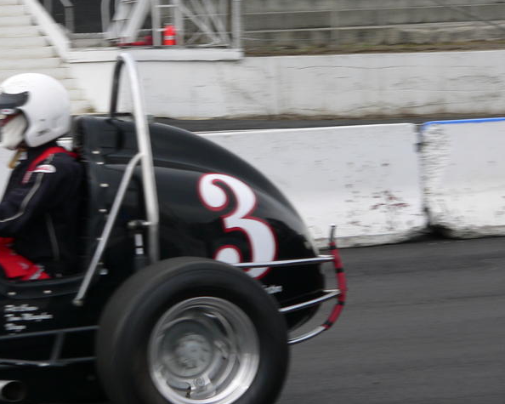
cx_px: 263
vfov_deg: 8.9
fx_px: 2600
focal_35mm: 174
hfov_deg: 11.1
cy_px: 216
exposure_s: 1/250
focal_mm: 22.4
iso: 80
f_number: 4
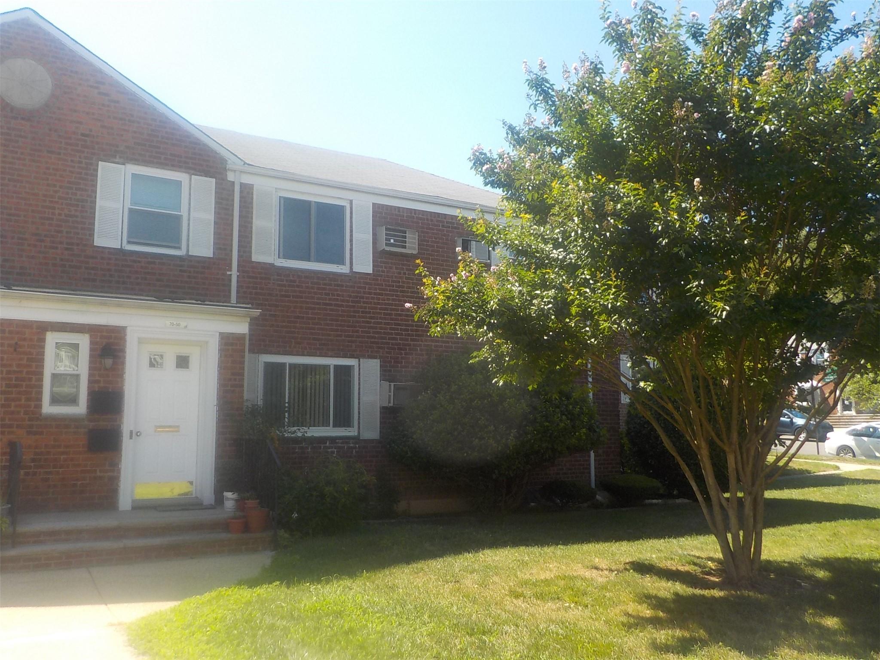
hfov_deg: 60.0
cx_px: 440
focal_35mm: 30
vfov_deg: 46.8
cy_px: 330
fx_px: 763
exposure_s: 1/500
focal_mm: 4.1
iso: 125
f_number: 3.3
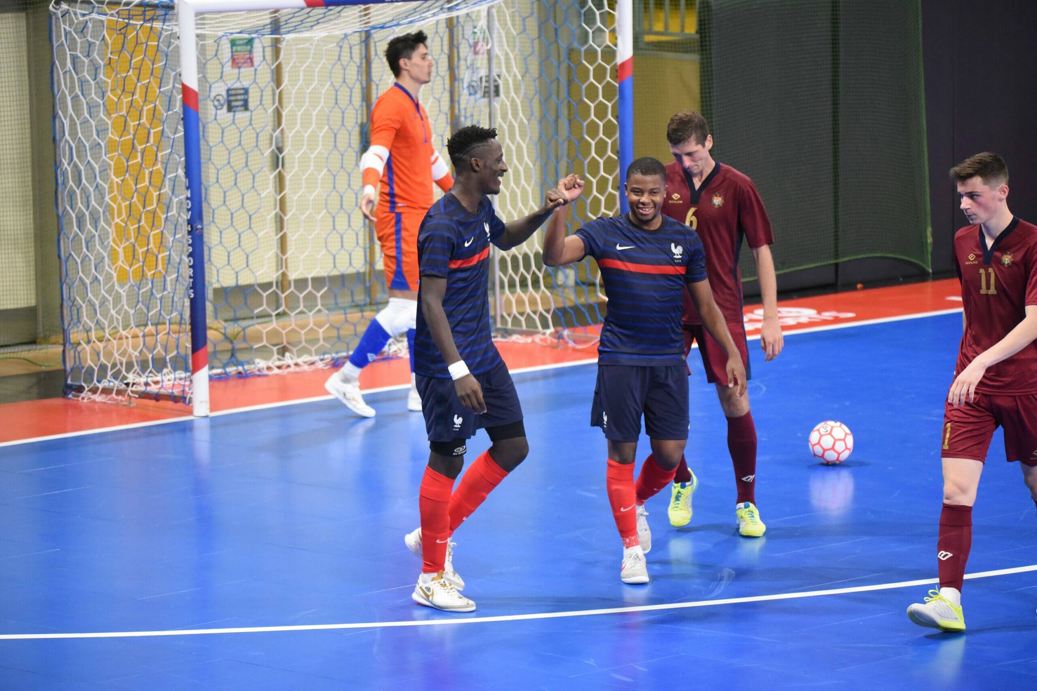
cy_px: 346
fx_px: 4752
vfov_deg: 8.3
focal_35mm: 165
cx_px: 518
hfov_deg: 12.5
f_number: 5.6
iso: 6400
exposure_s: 1/800
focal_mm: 165
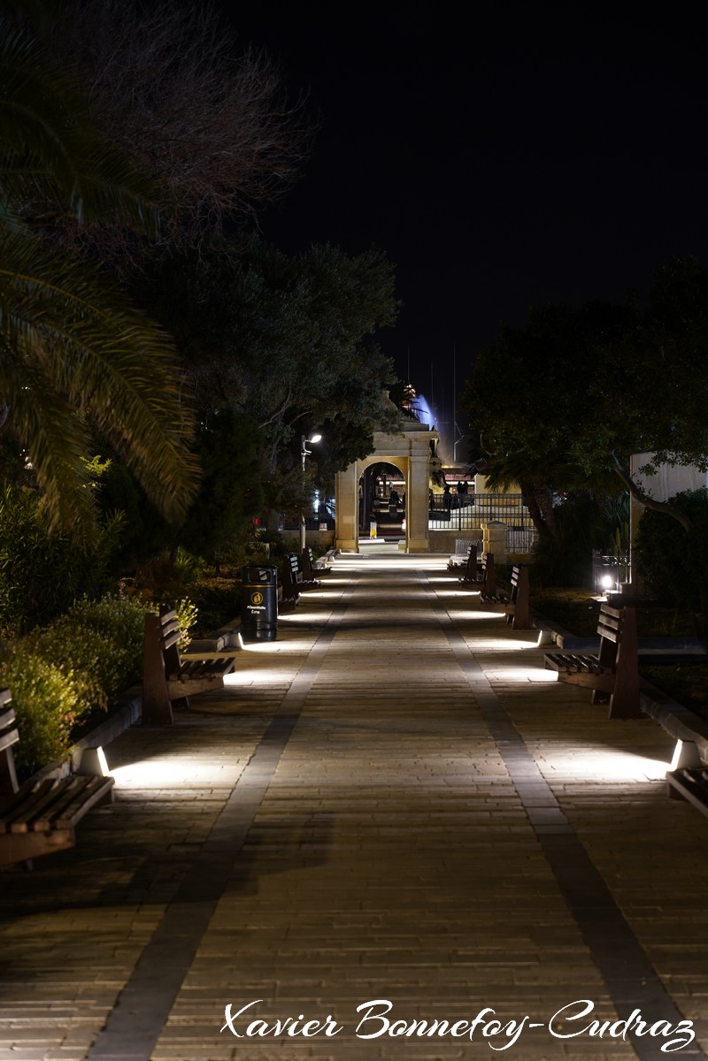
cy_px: 530
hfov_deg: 18.2
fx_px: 2212
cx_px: 354
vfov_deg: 27.0
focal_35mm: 75
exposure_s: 1/6
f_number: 5
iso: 800
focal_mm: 75
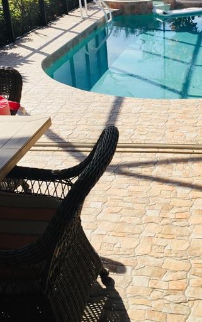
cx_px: 152
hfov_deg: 27.6
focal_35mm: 46
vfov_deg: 43.1
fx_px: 405
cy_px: 116
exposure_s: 1/989
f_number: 2.2
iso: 32
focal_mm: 4.15
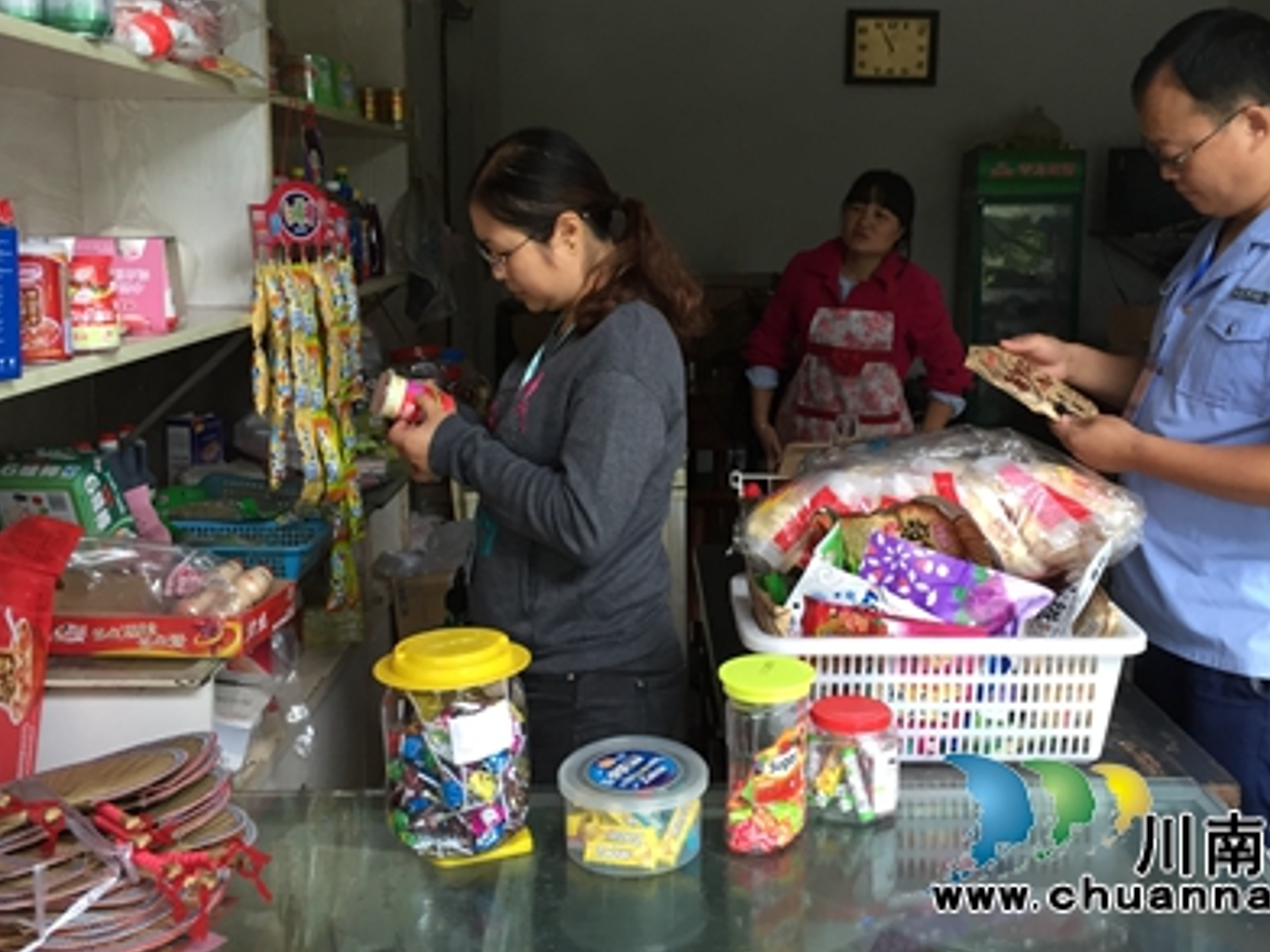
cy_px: 390
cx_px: 693
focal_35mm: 37
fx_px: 1357
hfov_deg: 50.1
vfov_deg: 38.5
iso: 80
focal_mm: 4.15
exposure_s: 1/33
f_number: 2.2
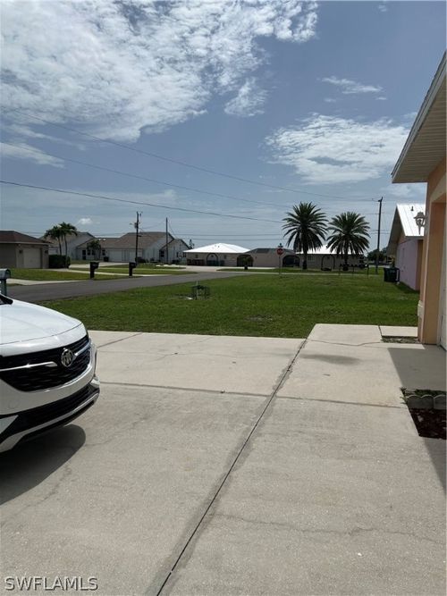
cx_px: 224
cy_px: 298
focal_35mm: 26
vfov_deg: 67.3
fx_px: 448
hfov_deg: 53.0
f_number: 1.5
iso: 50
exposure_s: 1/14286
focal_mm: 5.7
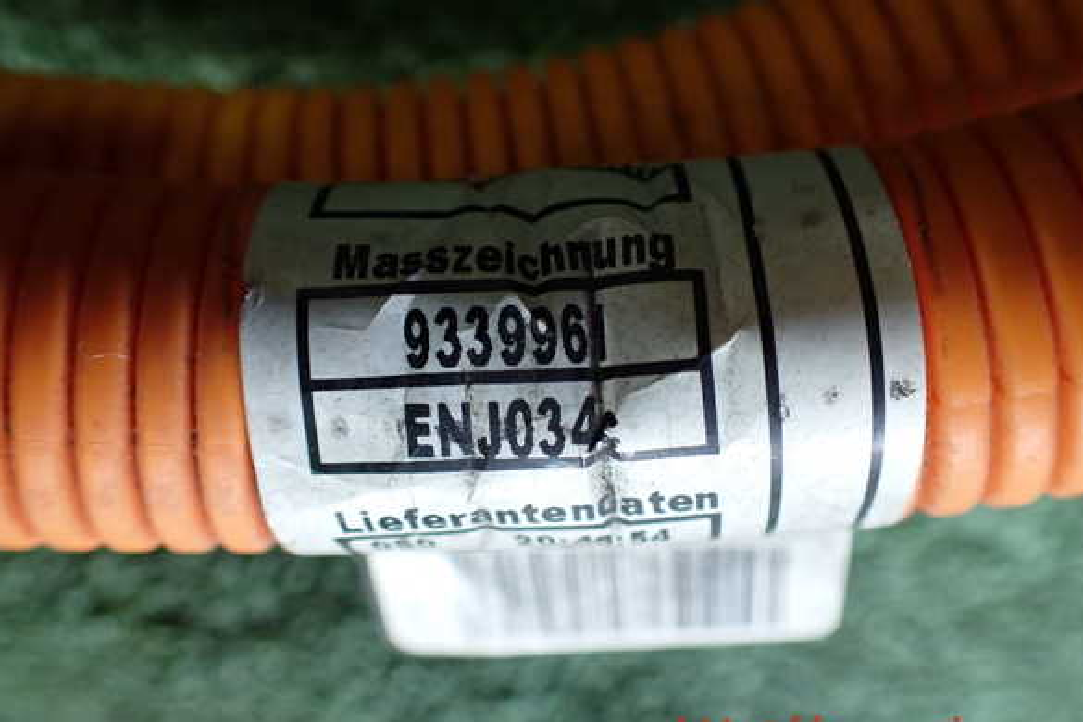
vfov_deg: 41.1
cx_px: 541
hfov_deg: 58.7
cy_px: 342
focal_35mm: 32
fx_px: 963
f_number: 2.3
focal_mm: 5.4
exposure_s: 1/125
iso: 400
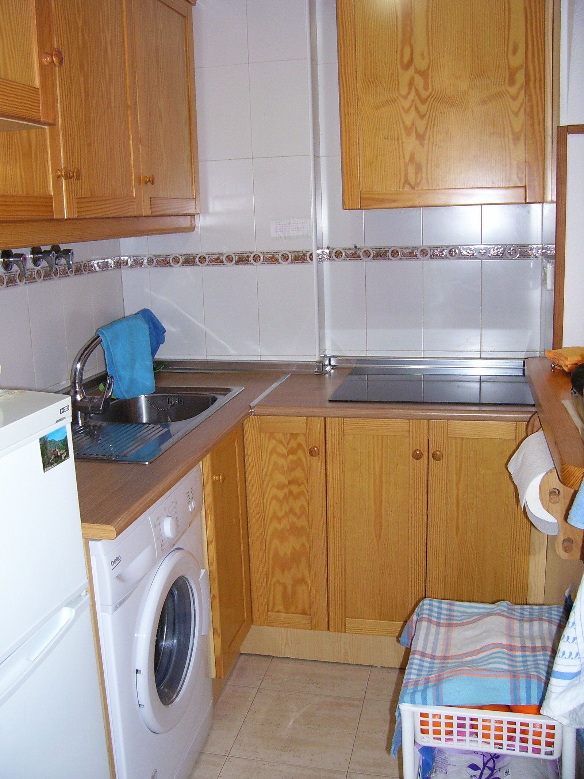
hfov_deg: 41.8
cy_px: 390
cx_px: 292
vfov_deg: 54.0
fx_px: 765
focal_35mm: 34
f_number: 2.7
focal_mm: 5.6
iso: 200
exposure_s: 1/60
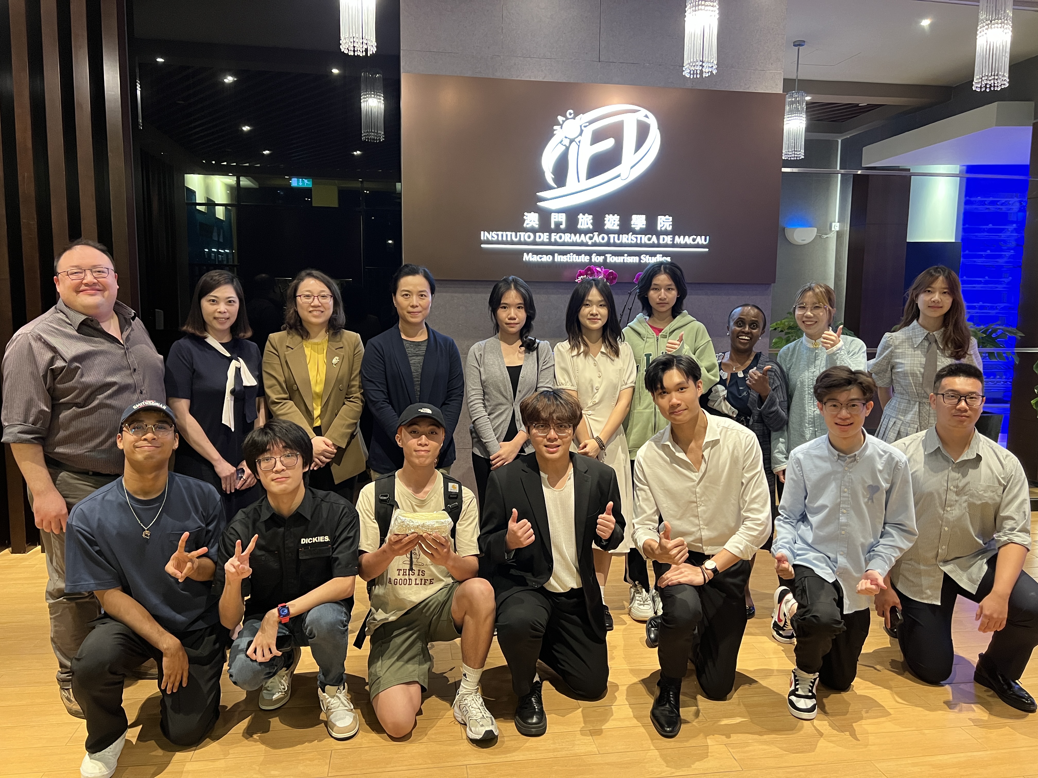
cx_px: 519
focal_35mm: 26
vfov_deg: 53.1
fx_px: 780
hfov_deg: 67.3
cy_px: 389
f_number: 1.5
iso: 400
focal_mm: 5.7
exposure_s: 1/50
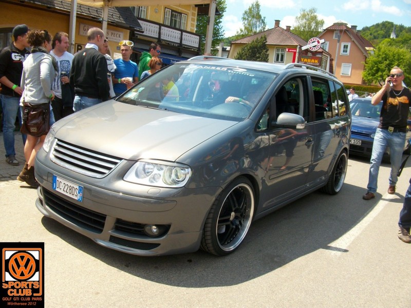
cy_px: 154
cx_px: 206
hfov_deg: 54.0
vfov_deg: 41.8
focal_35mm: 34
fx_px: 404
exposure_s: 1/195
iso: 80
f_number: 5.5
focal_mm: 5.7
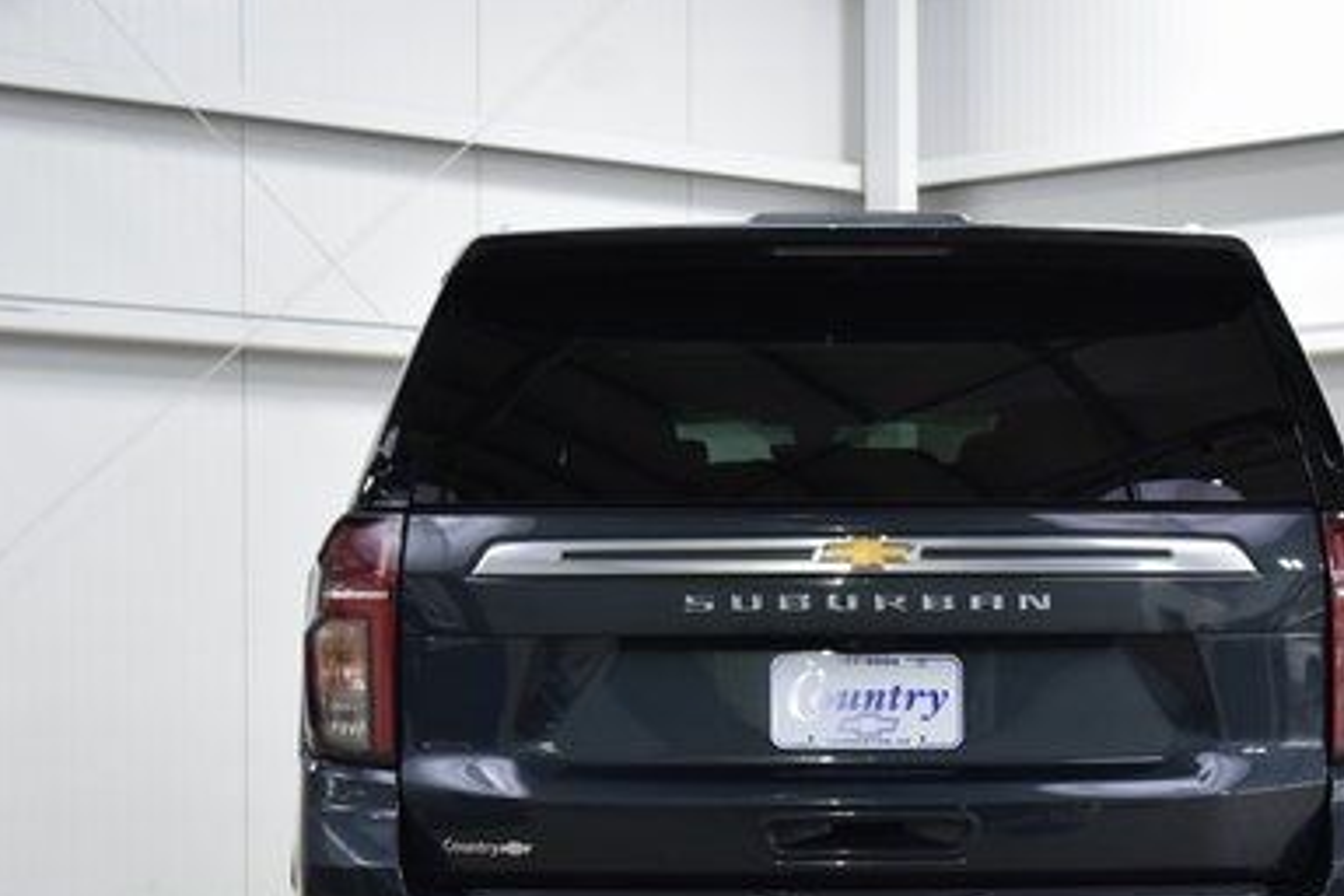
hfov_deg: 22.6
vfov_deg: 15.1
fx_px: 3360
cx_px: 854
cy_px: 730
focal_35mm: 90
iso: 1600
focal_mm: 36
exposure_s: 1/60
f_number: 5.6
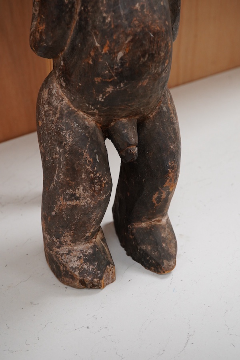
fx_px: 450
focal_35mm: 45
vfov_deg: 43.6
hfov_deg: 29.9
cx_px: 120
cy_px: 180
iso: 1250
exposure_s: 1/125
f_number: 9
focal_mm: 30
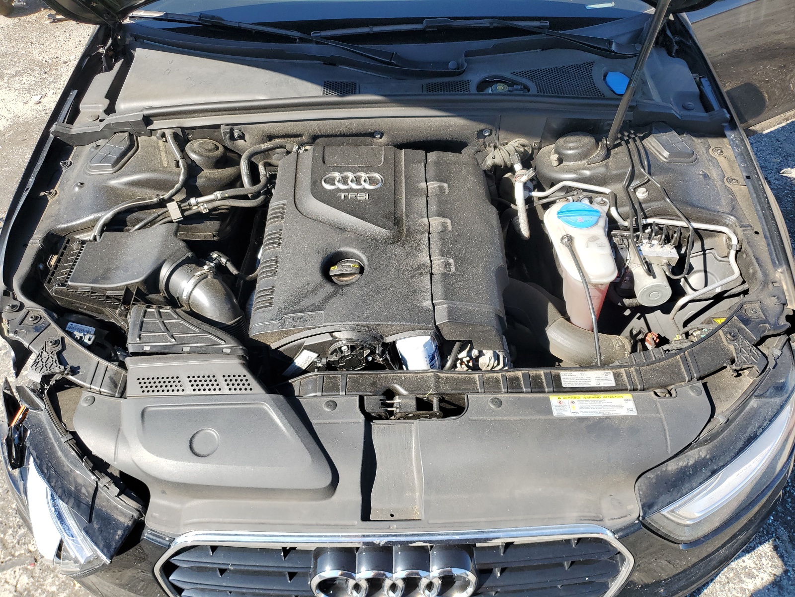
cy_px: 298
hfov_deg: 67.3
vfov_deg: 53.1
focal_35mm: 26
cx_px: 398
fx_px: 597
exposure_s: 1/833
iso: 50
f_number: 1.5
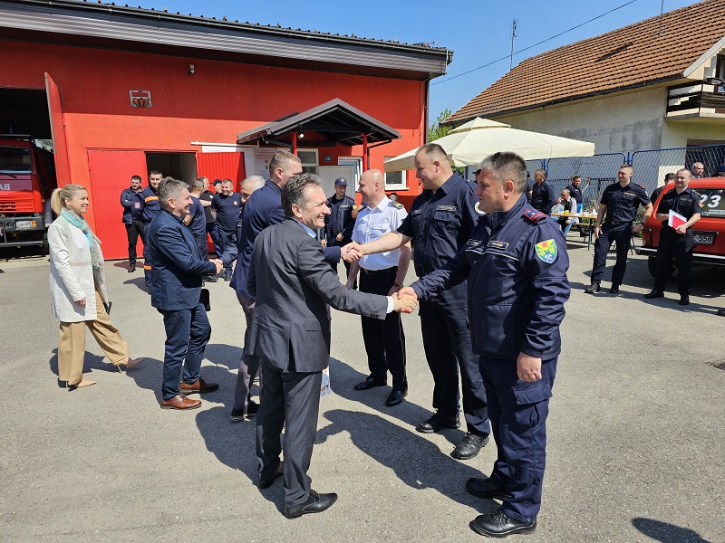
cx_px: 362
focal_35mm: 23
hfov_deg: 73.9
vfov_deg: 58.9
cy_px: 272
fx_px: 482
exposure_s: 1/604
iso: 10
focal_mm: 6.3
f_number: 1.7
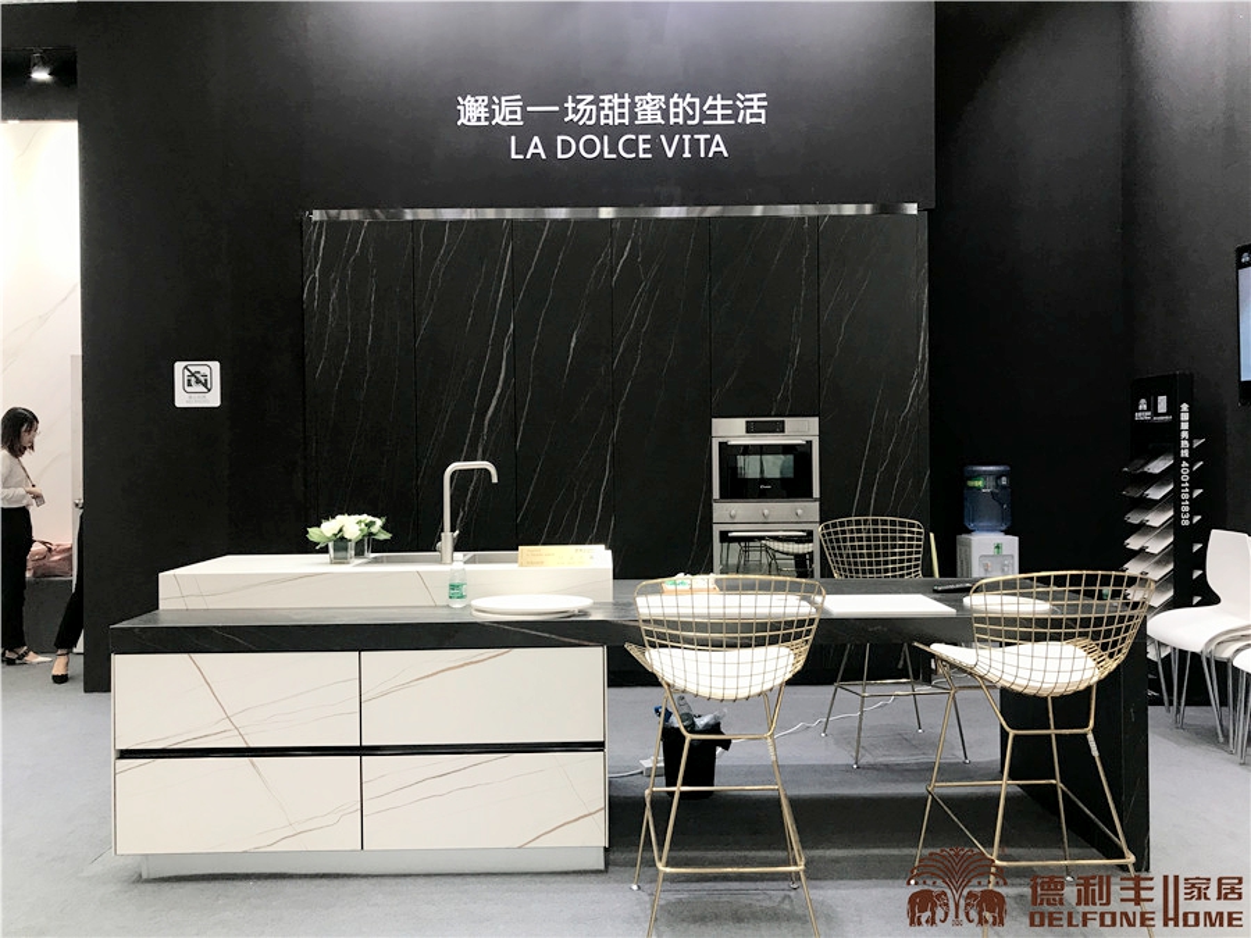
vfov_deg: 49.7
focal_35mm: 28
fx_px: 1012
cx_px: 626
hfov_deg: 63.4
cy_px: 469
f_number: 1.8
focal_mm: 3.99
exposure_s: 1/33
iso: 20
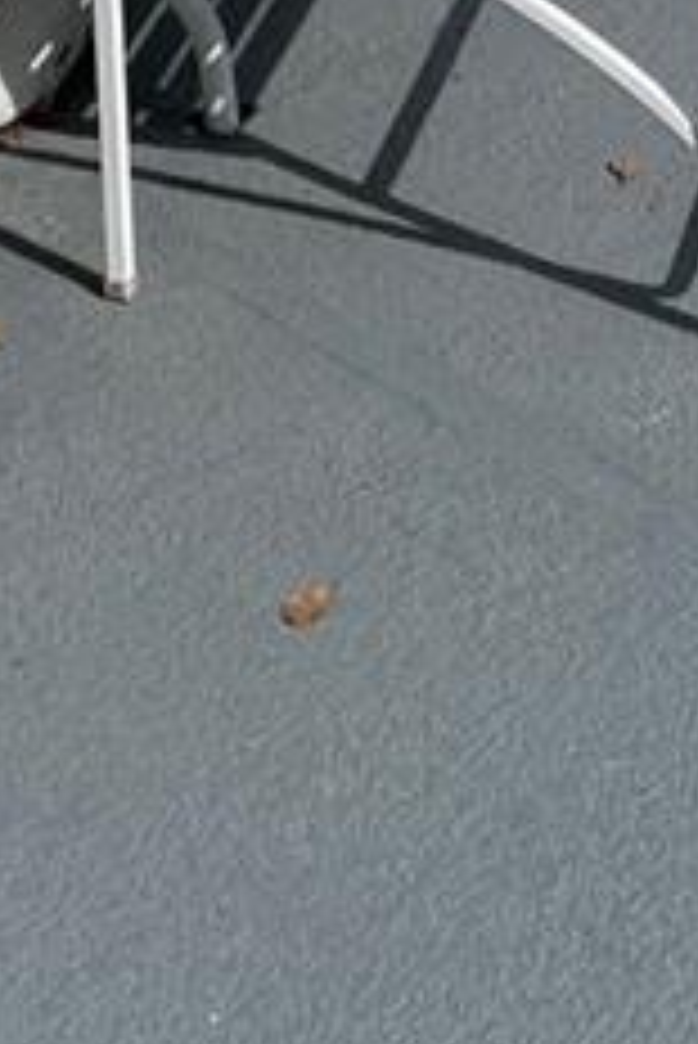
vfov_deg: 13.0
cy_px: -940
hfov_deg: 9.8
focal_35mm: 140
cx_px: 248
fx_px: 4065
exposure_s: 1/6579
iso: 50
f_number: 1.5
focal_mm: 5.7
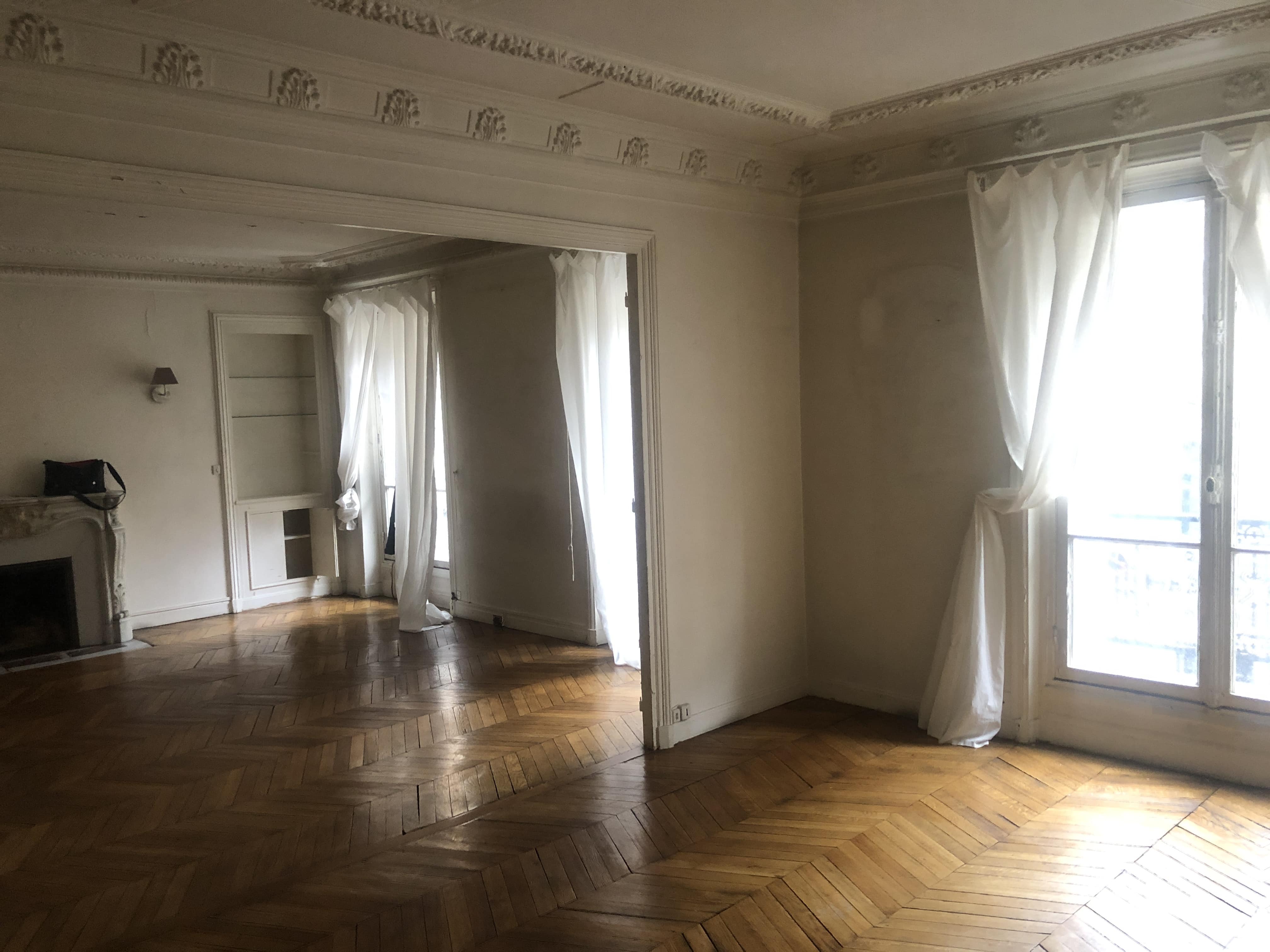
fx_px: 1027
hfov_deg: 63.4
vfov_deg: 49.7
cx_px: 635
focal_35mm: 28
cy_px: 476
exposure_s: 1/15
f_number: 1.8
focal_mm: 3.99
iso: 100
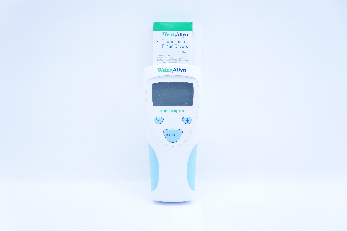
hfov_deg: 43.6
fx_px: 433
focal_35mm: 45
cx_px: 174
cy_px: 116
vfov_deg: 29.8
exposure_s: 1/200
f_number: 4.5
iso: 800
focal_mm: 30
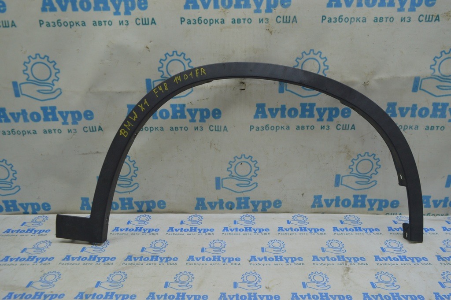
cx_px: 226
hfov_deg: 67.4
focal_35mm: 27
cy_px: 150
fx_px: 338
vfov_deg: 47.9
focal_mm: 18
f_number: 5.6
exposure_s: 1/40
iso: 400
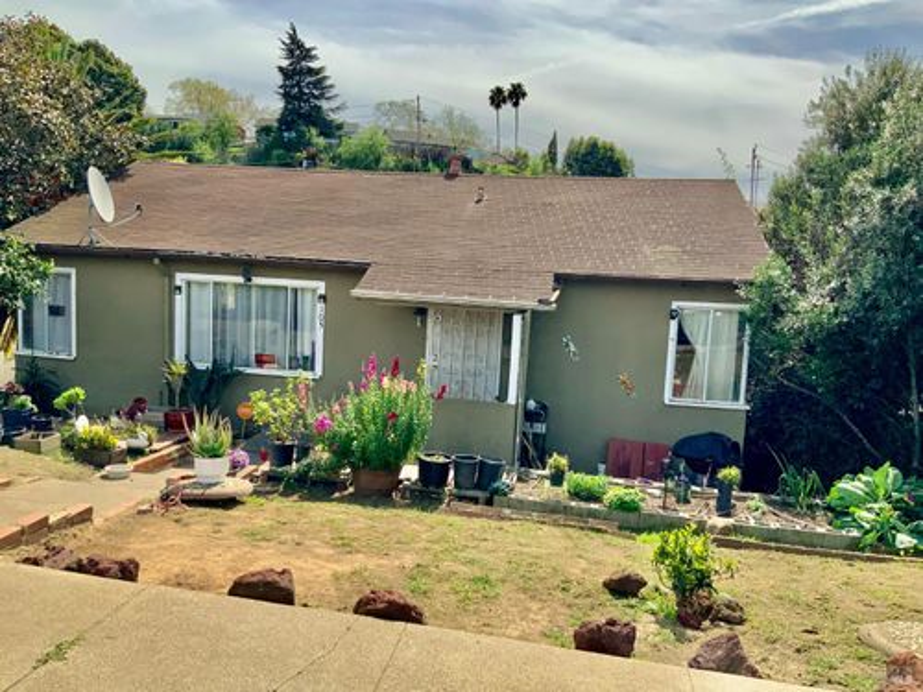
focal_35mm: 29
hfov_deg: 61.7
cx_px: 462
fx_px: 773
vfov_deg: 48.2
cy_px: 346
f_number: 1.8
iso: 16
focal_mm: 3
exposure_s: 1/1786
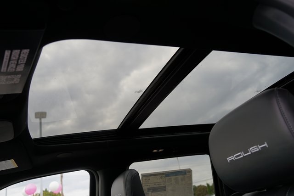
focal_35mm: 32
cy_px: 98
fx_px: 261
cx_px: 147
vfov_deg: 41.1
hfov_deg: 58.7
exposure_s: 1/80
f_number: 5.6
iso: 100
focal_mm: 32
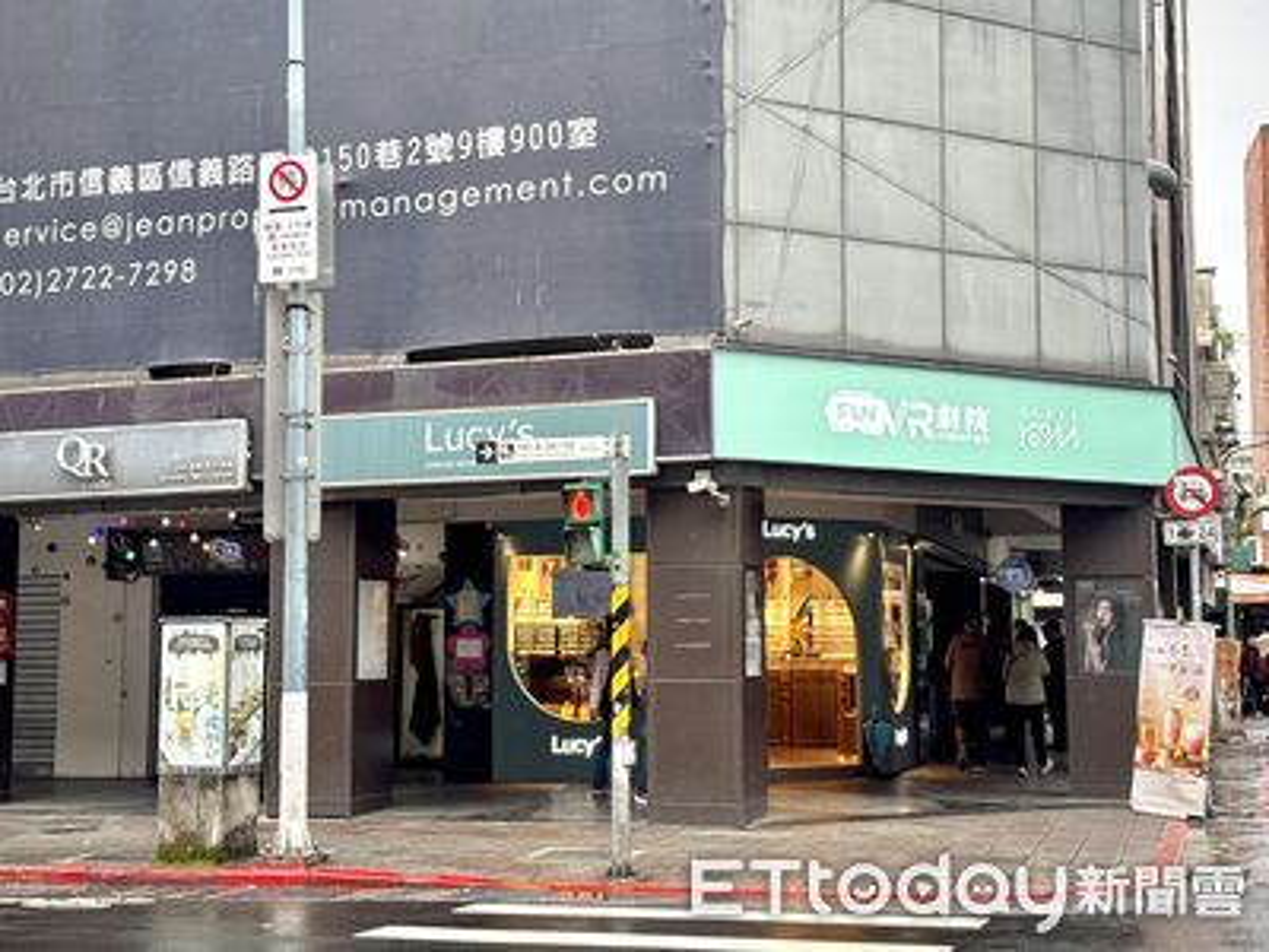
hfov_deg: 39.7
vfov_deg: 30.3
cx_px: 634
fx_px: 1760
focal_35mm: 48
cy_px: 476
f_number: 1.78
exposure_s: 1/283
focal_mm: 6.76
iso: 64
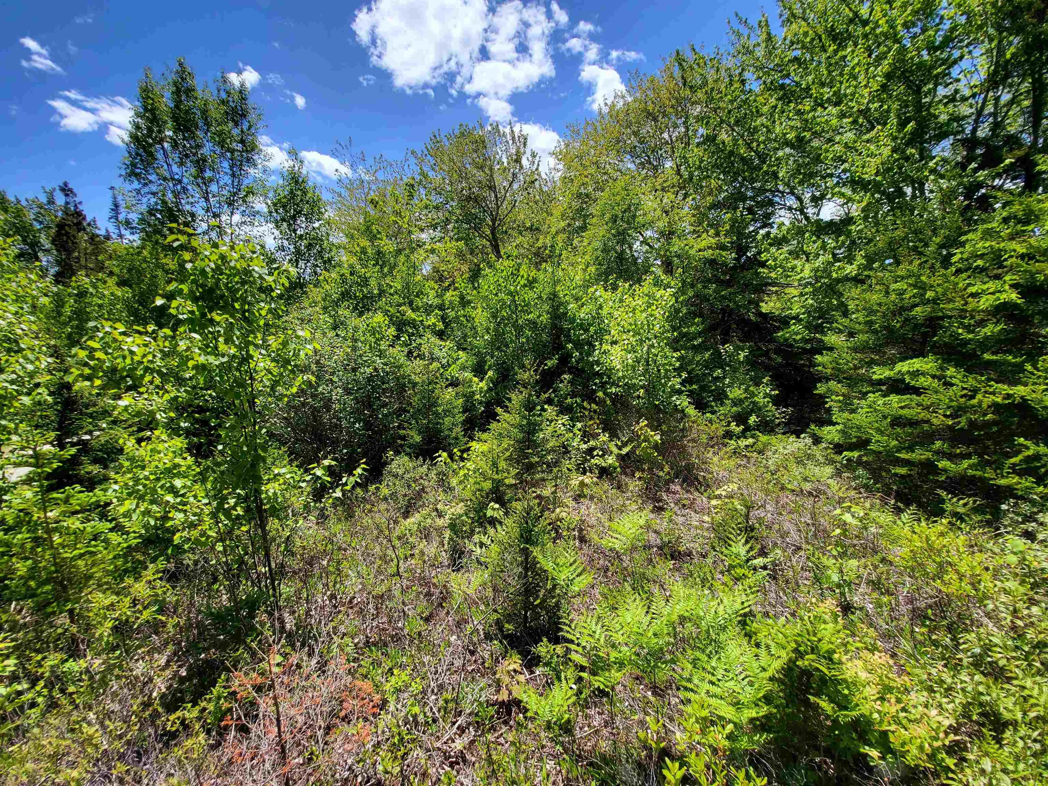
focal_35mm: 13
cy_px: 393
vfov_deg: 89.9
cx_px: 524
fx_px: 394
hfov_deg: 106.2
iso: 32
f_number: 2.2
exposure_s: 1/861
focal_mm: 1.74
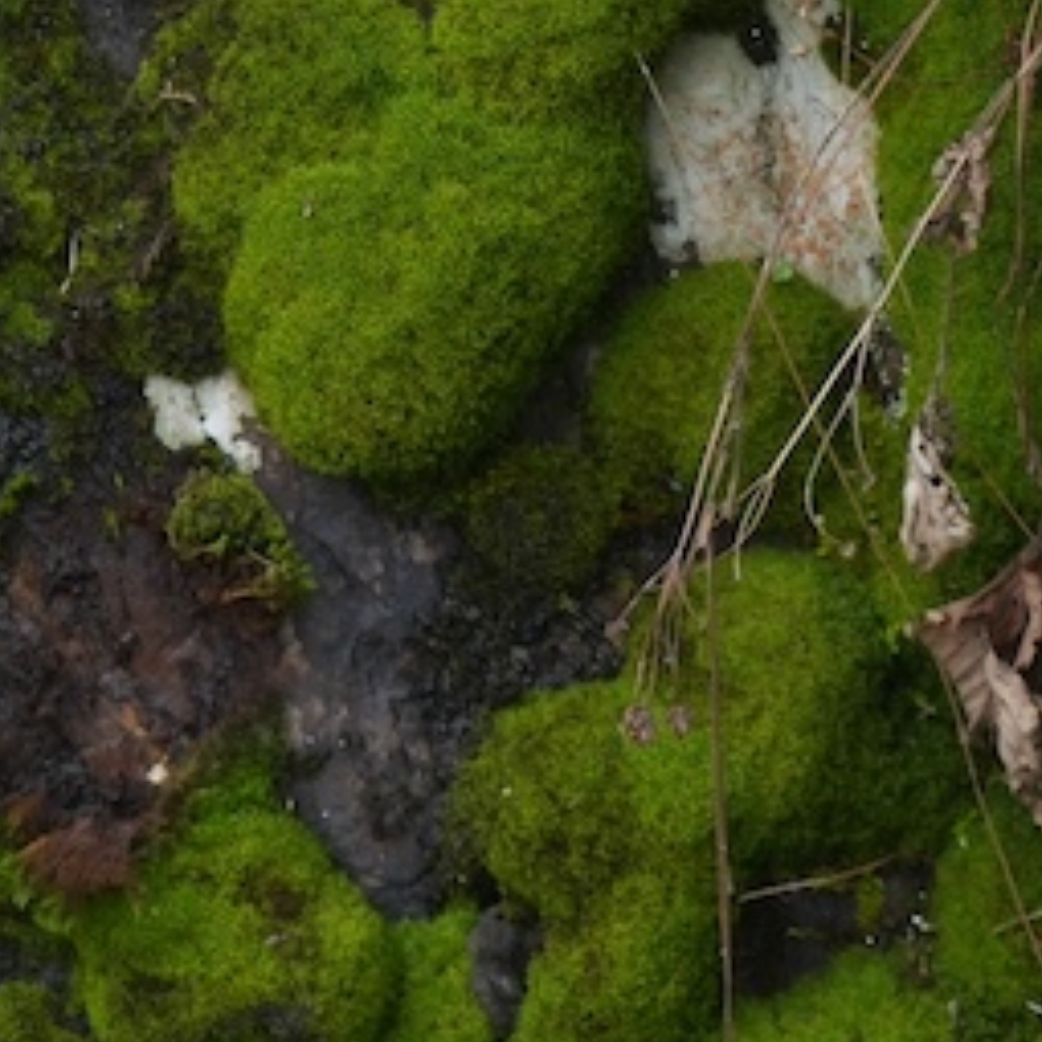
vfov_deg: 6.2
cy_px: -1547
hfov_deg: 6.4
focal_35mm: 271
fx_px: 9229
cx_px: 1054
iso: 400
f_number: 5
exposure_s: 1/125
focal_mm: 41
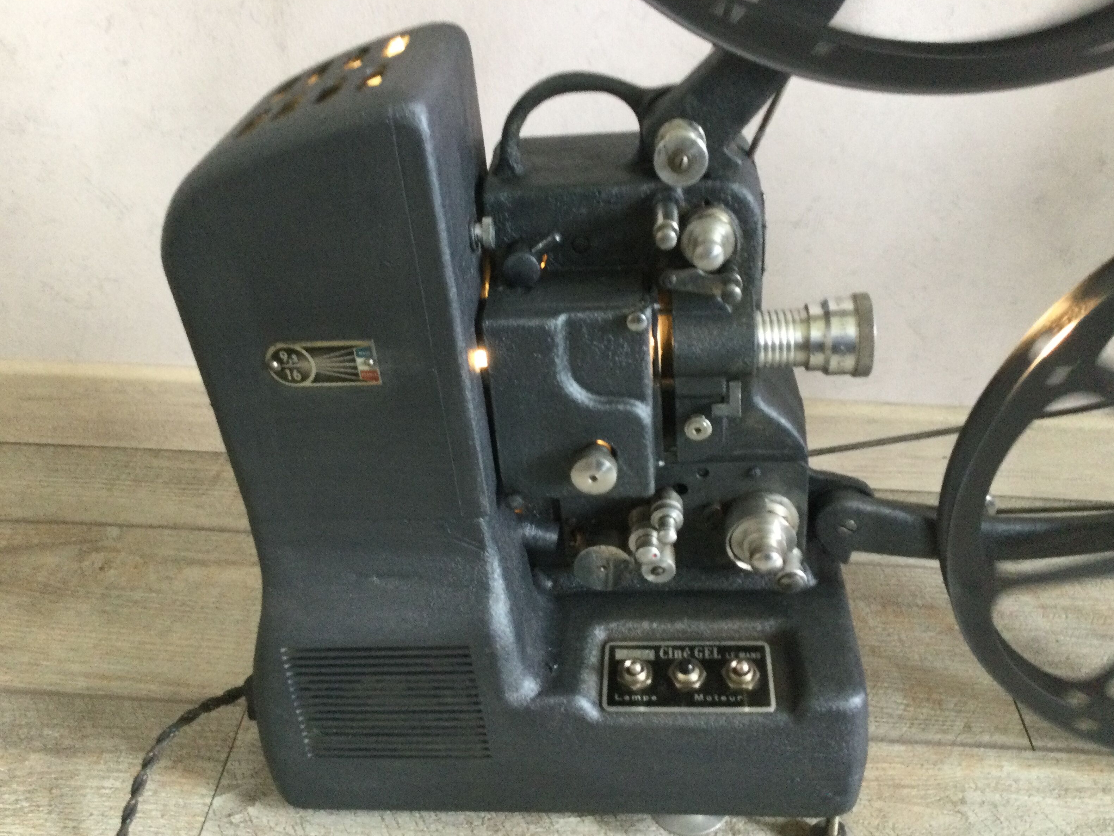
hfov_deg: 56.8
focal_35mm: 32
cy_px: 427
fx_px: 1030
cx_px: 552
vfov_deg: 44.2
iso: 160
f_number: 2.4
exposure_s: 1/33
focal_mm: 3.3
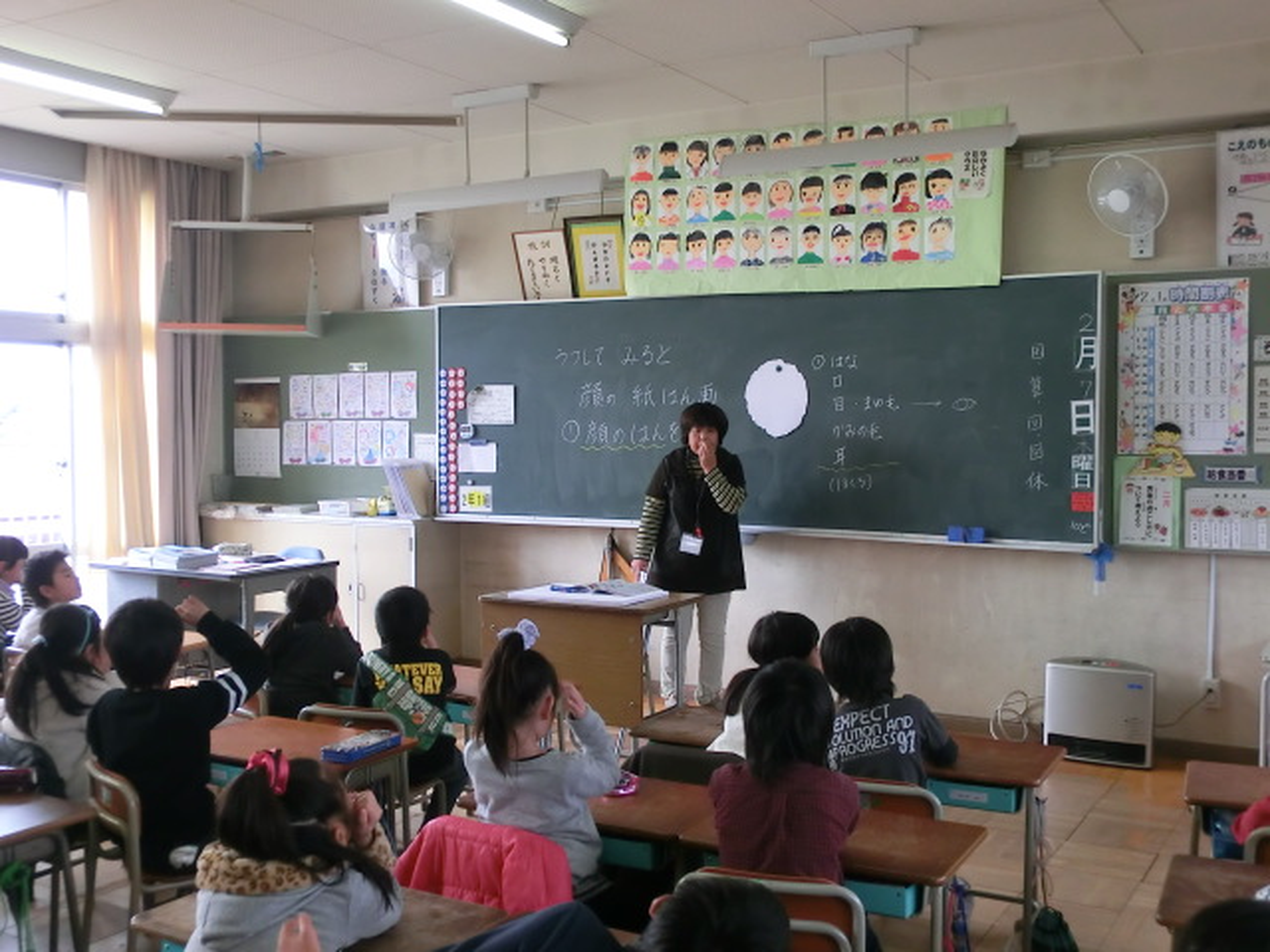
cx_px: 635
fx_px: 1541
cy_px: 476
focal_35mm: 42
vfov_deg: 34.3
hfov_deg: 44.8
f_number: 4
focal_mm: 7.38
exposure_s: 1/60
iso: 160
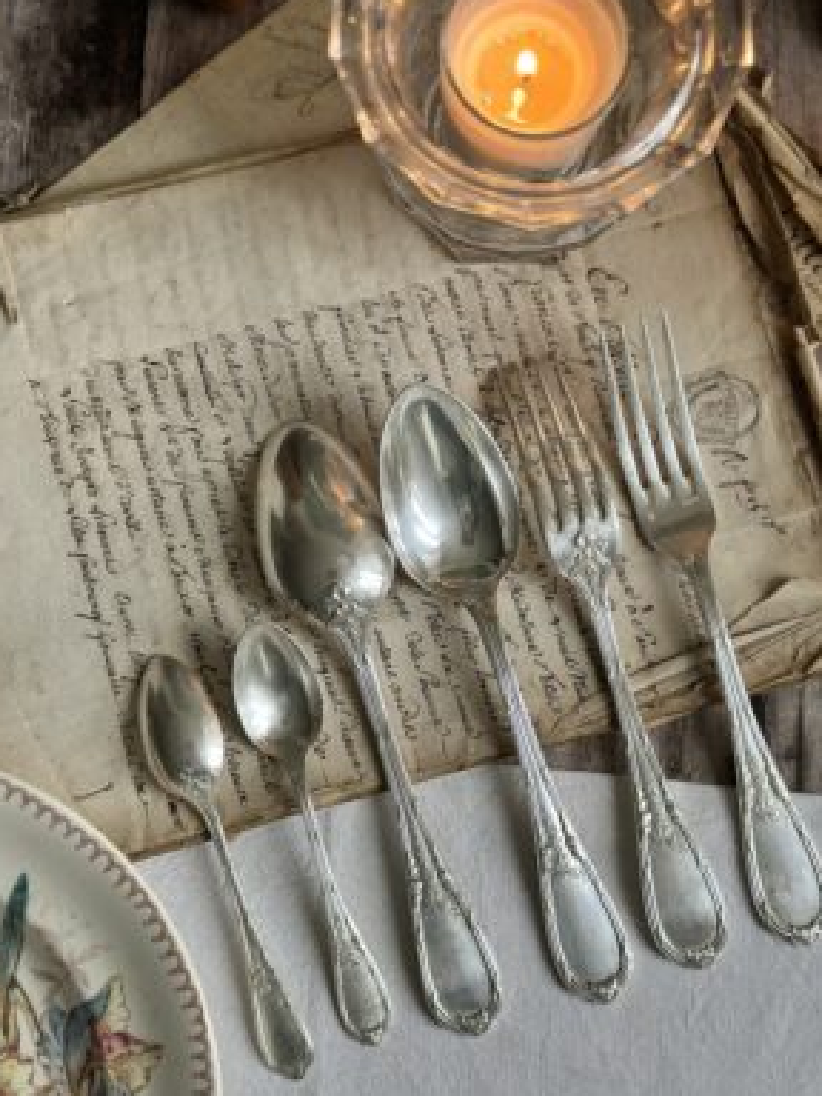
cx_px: 400
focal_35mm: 50
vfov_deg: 38.2
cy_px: 554
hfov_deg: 29.1
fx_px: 1583
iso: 125
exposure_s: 1/103
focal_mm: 6.86
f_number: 1.78
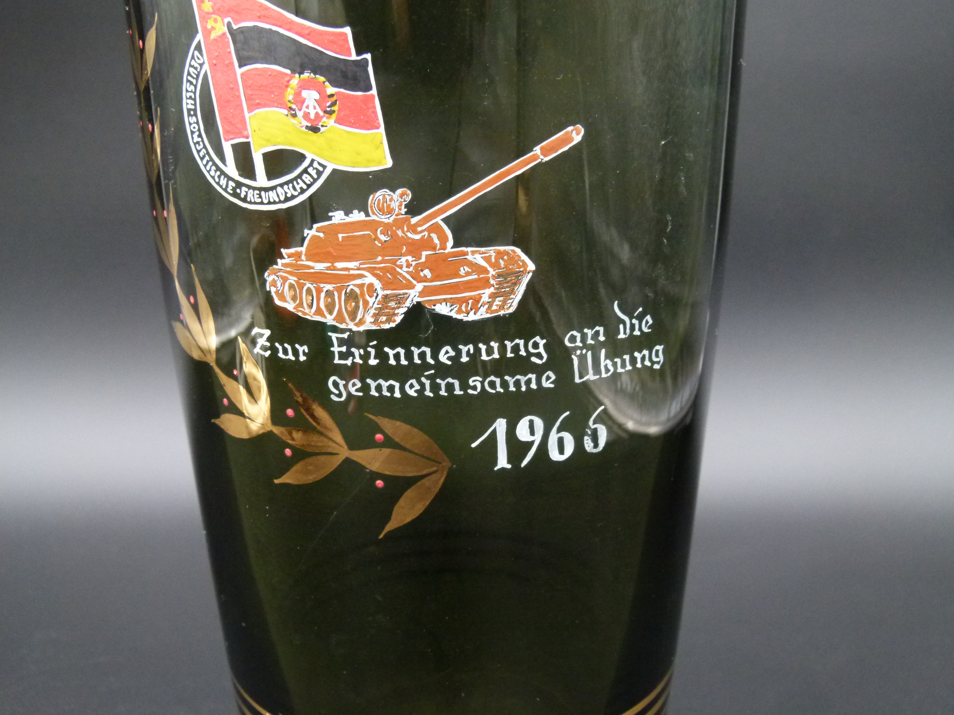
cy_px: 358
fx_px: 1157
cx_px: 477
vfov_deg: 34.3
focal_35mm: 42
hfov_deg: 44.8
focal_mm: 7.6
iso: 400
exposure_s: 1/60
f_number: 3.2
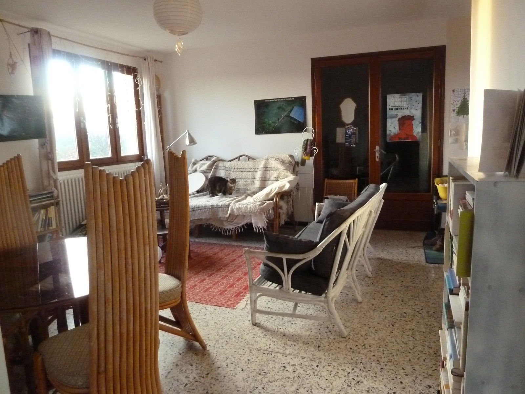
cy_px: 197
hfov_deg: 69.4
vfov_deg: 54.9
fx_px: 379
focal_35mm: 25
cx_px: 262
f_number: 3.3
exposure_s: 1/20
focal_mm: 4.1
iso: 800
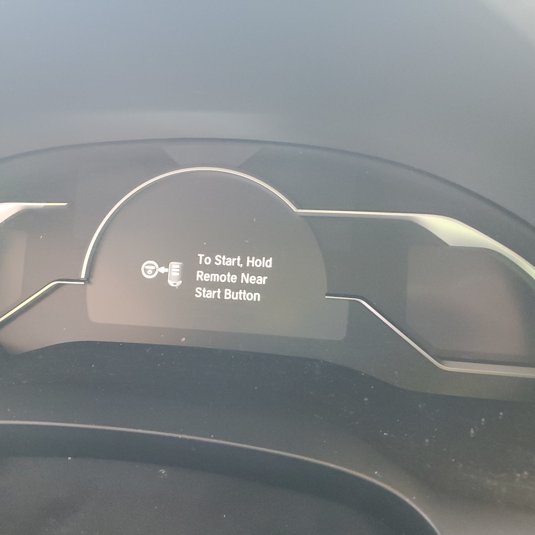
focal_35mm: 31
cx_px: 218
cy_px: 269
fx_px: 542
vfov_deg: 52.5
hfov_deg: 52.2
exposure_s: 1/60.2
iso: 329
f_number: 1.5
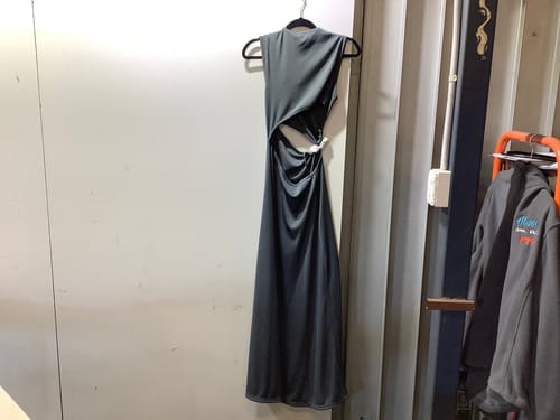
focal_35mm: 31
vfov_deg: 45.4
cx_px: 280
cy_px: 210
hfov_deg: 58.4
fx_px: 502
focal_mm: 3.3
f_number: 2.4
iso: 64
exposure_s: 1/50
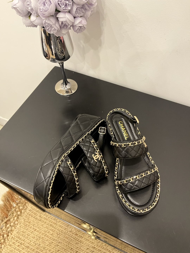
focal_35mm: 26
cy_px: 126
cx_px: 95
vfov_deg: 67.3
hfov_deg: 53.1
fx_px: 190
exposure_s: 1/49
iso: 500
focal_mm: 5.1
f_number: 1.6
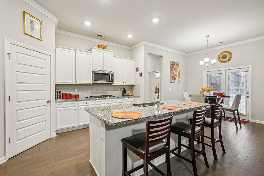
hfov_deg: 96.7
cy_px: 88
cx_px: 132
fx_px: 117
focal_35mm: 16
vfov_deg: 73.7
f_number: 8
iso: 400
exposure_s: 1/13
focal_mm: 16
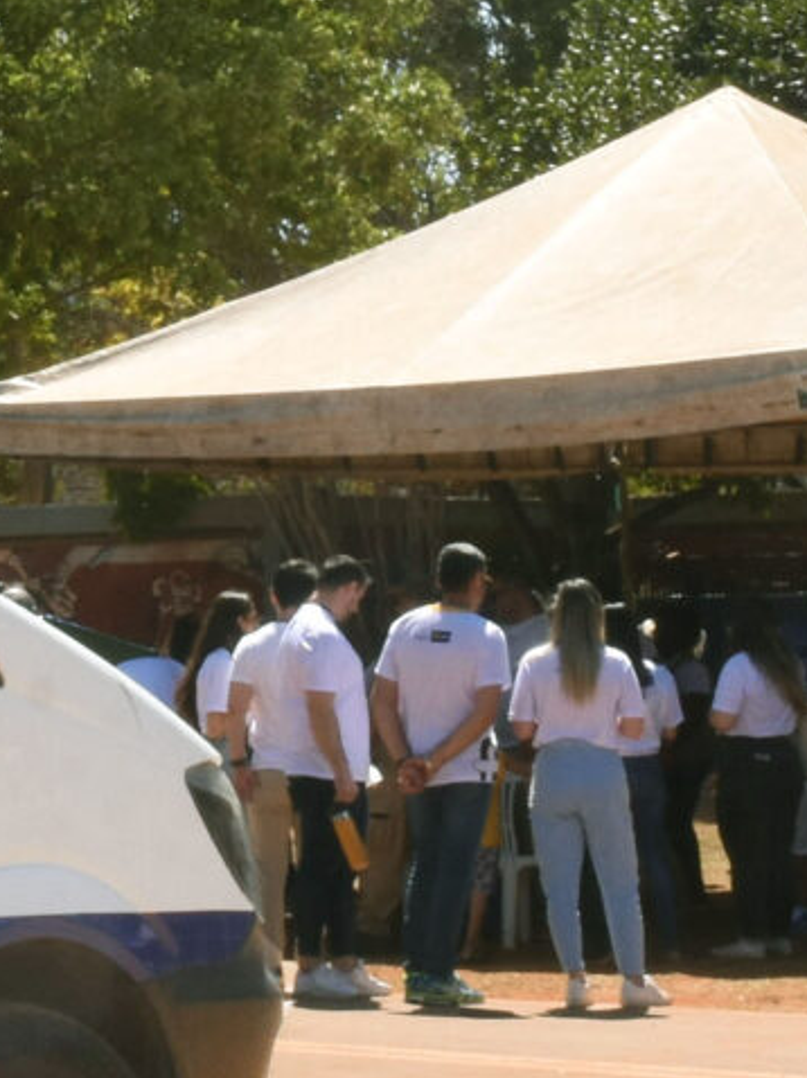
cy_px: 351
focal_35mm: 170
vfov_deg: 11.6
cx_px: -225
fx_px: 5289
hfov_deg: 8.6
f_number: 22
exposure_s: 1/100
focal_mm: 22
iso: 400
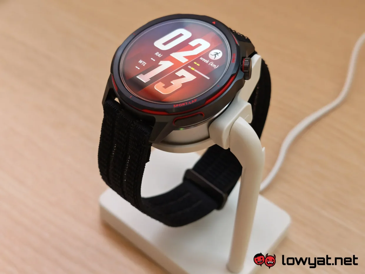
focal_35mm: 46
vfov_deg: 31.5
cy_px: 137
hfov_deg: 41.2
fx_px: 485
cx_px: 182
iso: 200
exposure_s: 1/61
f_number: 1.6
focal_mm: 5.4
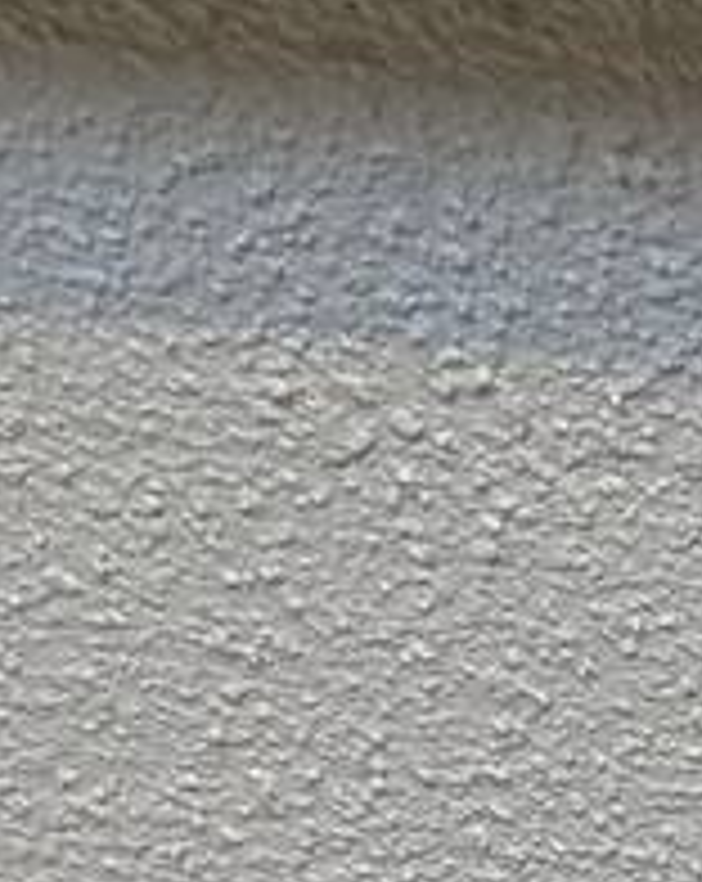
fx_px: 5002
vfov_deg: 7.7
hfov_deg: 6.6
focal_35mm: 192
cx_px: 2702
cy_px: 3213
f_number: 1.68
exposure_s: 1/120
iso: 323
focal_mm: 6.9
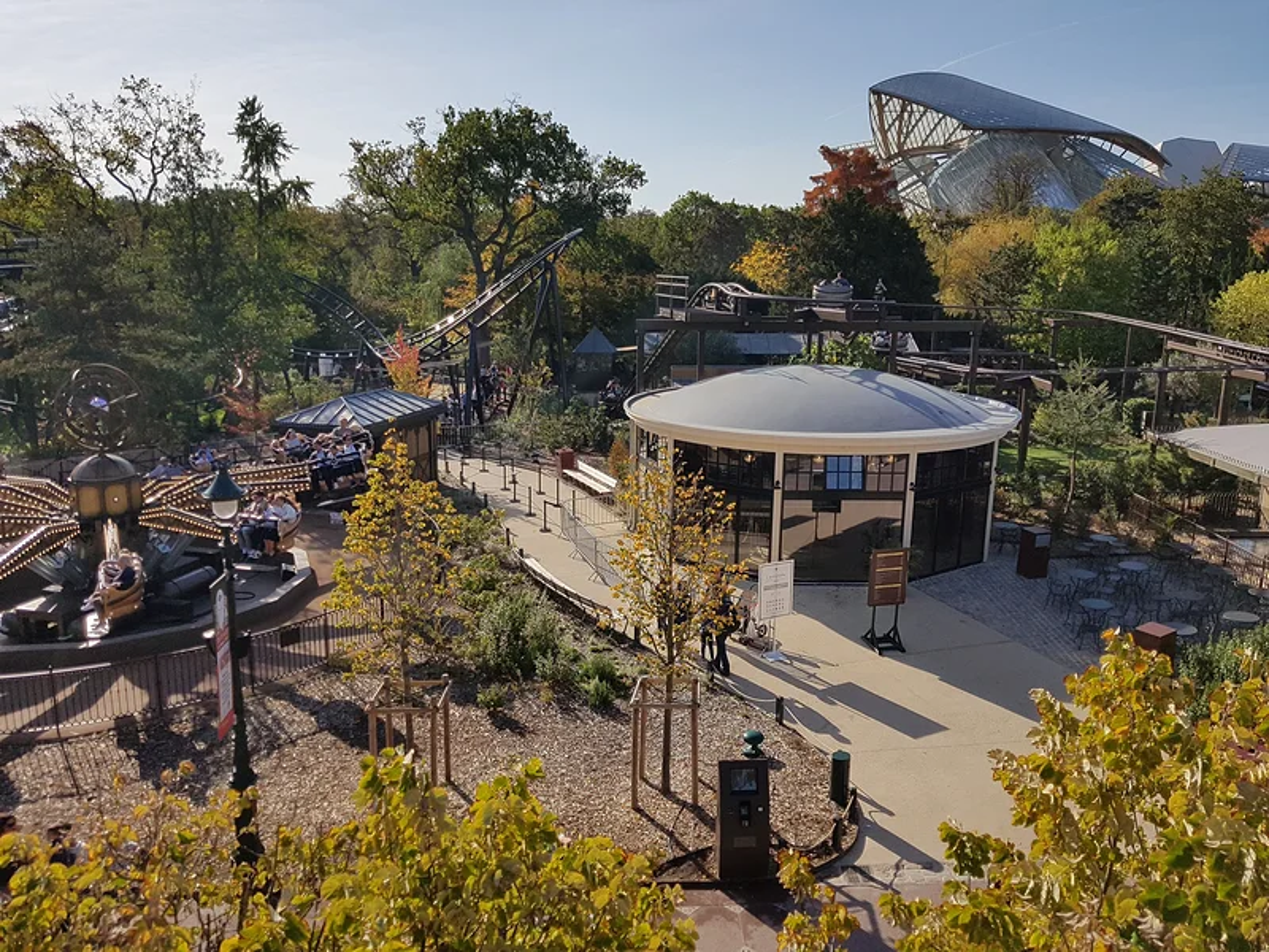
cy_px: 476
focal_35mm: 26
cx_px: 634
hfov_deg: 67.3
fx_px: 953
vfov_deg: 53.1
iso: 50
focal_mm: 4.2
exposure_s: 1/4288
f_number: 1.7
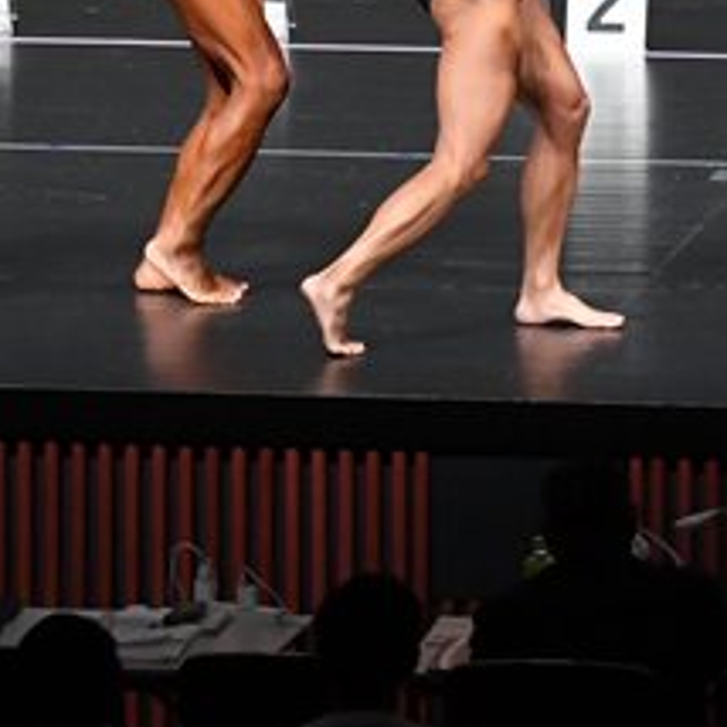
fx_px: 11477
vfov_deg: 3.6
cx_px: 552
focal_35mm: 483
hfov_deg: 3.6
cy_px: -139
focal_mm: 105
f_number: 5.6
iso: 5000
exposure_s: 1/400
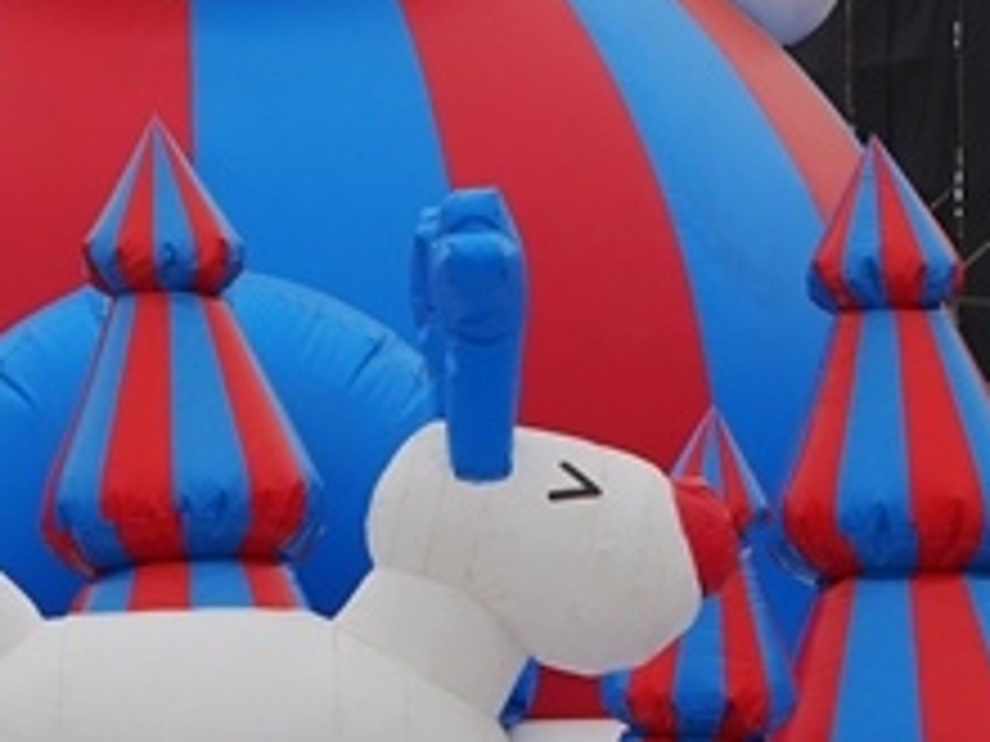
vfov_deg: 5.7
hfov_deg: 7.5
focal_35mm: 262
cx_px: 90
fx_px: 7493
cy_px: 9
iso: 200
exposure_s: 1/2000
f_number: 3.5
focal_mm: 45
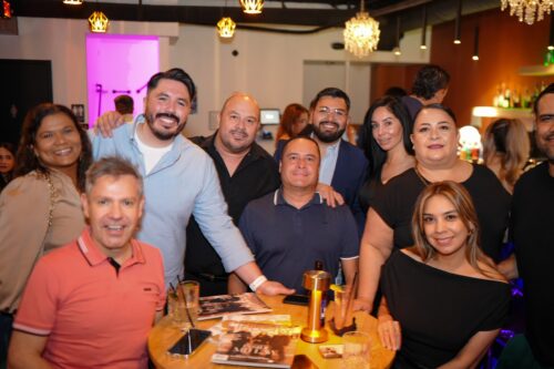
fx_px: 538
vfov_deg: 37.8
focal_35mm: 35
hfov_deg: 54.5
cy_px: 184
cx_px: 277
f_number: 2.5
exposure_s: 1/15
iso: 3200
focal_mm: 35
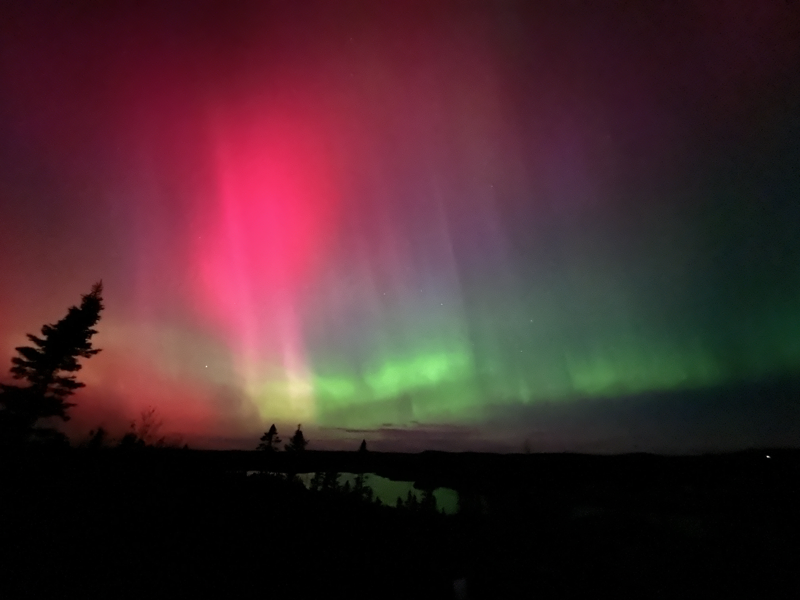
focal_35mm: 13
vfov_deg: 89.9
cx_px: 400
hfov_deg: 106.2
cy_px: 300
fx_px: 300
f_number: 1.8
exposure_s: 1/2
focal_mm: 1.57
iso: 5000
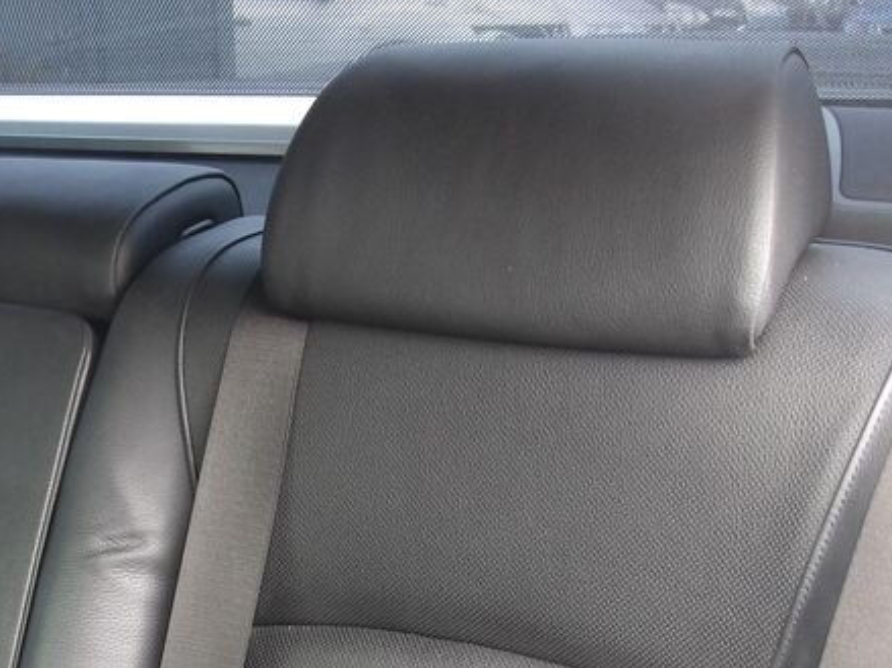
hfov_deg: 29.9
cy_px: 607
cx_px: 158
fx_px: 1623
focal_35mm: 63
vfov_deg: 22.7
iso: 200
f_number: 3
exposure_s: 1/22
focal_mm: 4.9
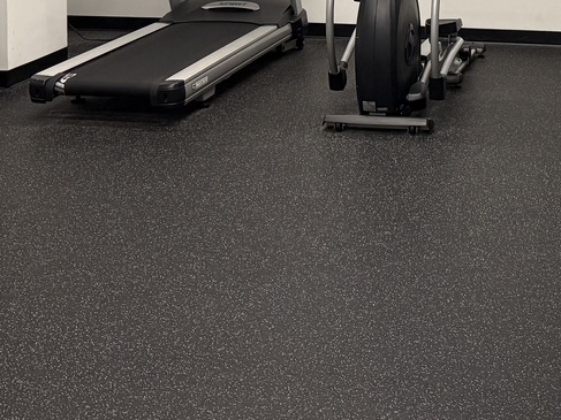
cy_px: -176
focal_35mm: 71
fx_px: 1150
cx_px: 414
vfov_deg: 18.7
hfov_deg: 27.1
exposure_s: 1/120
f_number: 1.78
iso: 400
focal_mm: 6.76
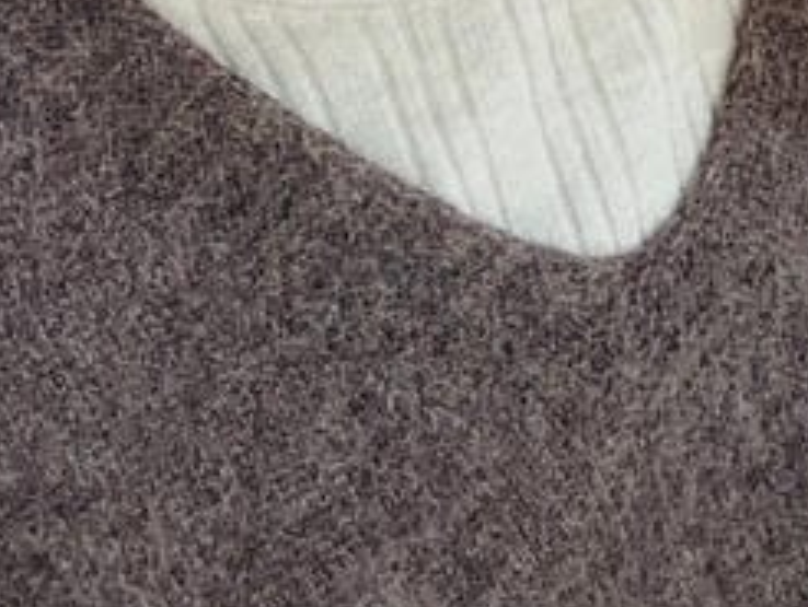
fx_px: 2617
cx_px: 1041
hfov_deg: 16.6
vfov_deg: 11.2
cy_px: -810
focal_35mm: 112
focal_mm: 2.69
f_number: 1.9
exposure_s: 1/60
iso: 80
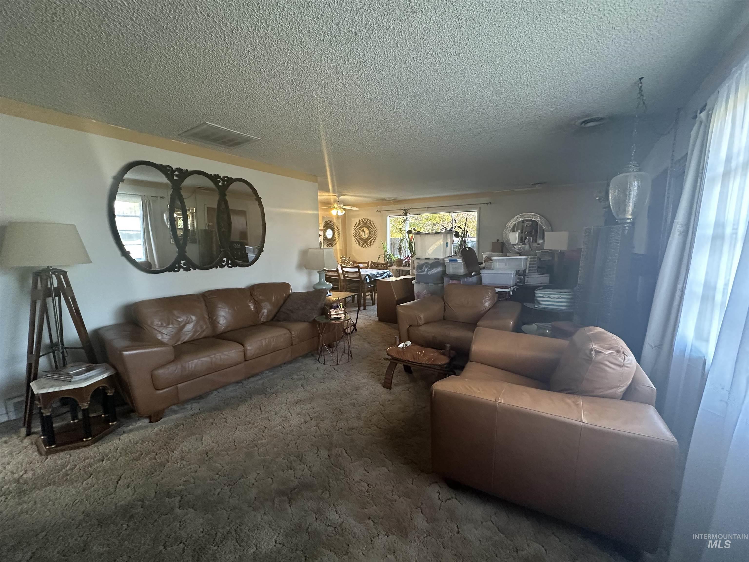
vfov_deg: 85.7
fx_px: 303
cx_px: 374
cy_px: 281
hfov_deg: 102.1
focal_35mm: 14
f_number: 2.2
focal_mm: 2.22
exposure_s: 1/60
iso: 400
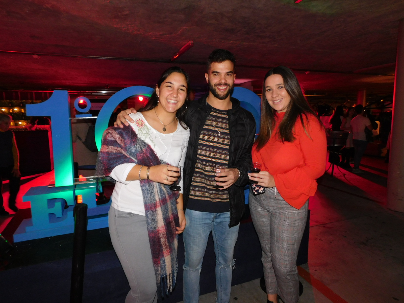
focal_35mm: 23
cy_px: 152
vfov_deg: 58.9
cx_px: 202
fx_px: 268
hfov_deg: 73.9
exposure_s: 1/30
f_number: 3
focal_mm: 4
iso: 200
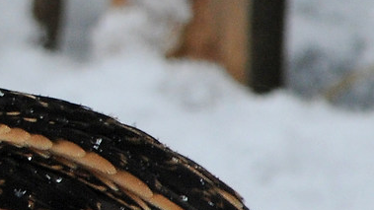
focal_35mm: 4964
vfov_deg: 0.2
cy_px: 23
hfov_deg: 0.4
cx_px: -352
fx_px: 49218
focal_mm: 500
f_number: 11
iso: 500
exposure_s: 1/125
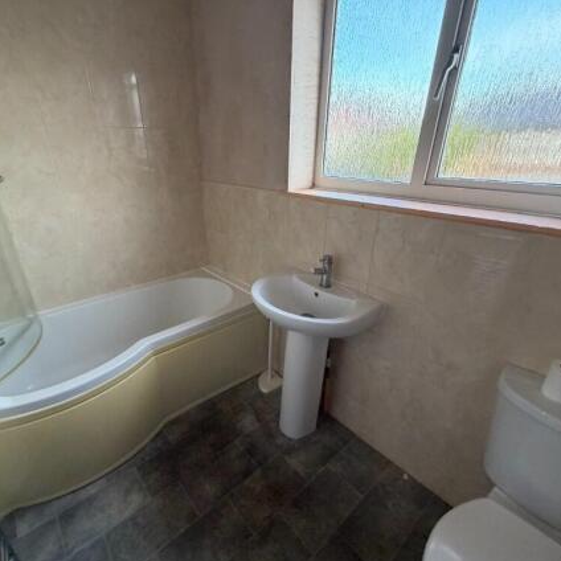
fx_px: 312
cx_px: 257
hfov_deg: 83.8
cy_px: 286
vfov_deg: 84.0
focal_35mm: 17
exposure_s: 1/89
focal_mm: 2.22
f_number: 2.2
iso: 320
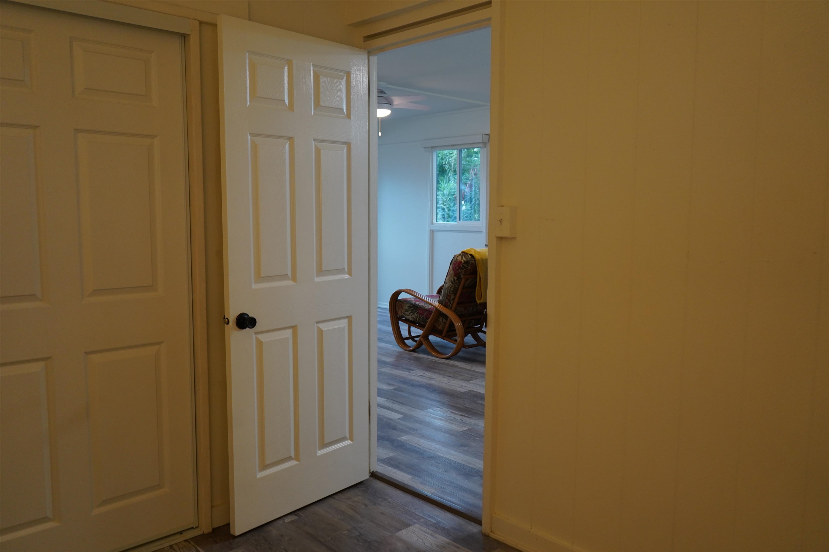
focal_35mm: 28
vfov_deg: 46.4
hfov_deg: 65.5
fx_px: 645
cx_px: 414
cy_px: 276
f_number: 3.5
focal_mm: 28
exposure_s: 1/160
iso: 1600
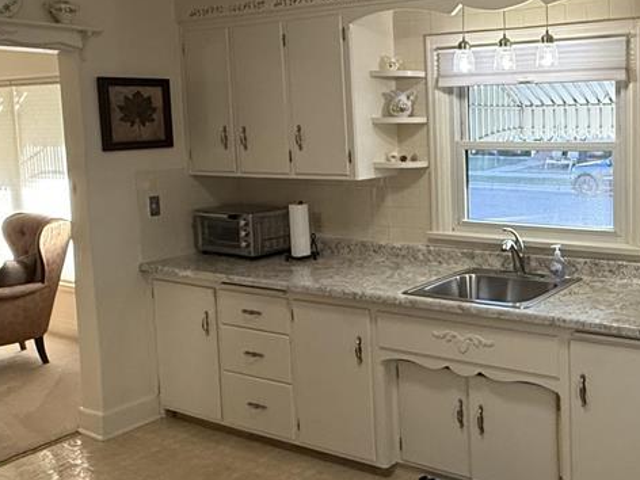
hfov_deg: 45.4
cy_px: 179
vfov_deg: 37.5
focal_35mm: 38
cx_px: 549
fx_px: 703
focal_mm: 2.22
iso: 400
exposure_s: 1/120
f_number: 2.2
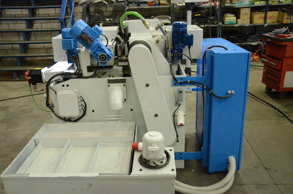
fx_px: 268
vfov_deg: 39.8
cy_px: 97
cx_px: 146
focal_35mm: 33
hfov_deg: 57.3
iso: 6400
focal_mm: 22
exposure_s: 1/400
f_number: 3.8
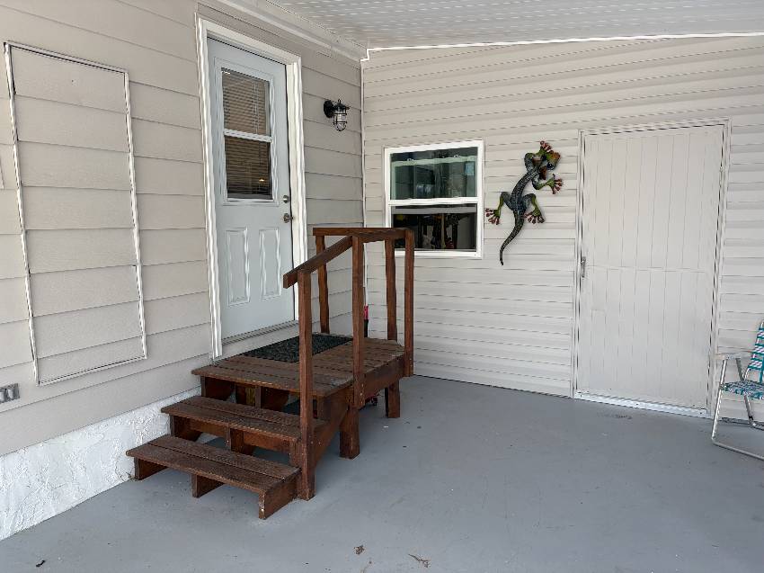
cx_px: 382
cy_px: 286
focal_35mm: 26
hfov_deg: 67.3
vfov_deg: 53.0
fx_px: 574
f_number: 1.6
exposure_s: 1/216
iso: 40
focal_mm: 5.96
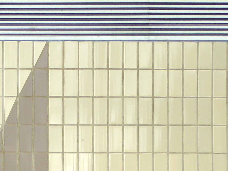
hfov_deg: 12.9
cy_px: 284
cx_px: -45
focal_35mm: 149
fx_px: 981
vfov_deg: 9.6
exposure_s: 1/100
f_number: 3.8
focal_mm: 7.2
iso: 100
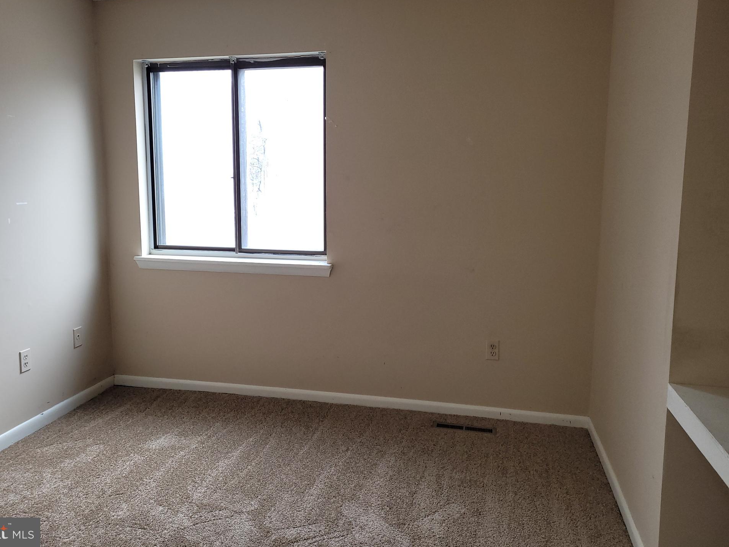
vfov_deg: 49.7
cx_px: 337
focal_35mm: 28
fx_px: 590
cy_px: 254
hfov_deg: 63.4
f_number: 1.8
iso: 100
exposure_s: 1/60
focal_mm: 5.4
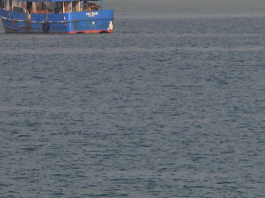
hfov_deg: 1.7
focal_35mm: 1184
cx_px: 243
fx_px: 9064
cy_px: -74
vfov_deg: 1.3
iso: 100
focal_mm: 71.4
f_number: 5
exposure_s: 1/250
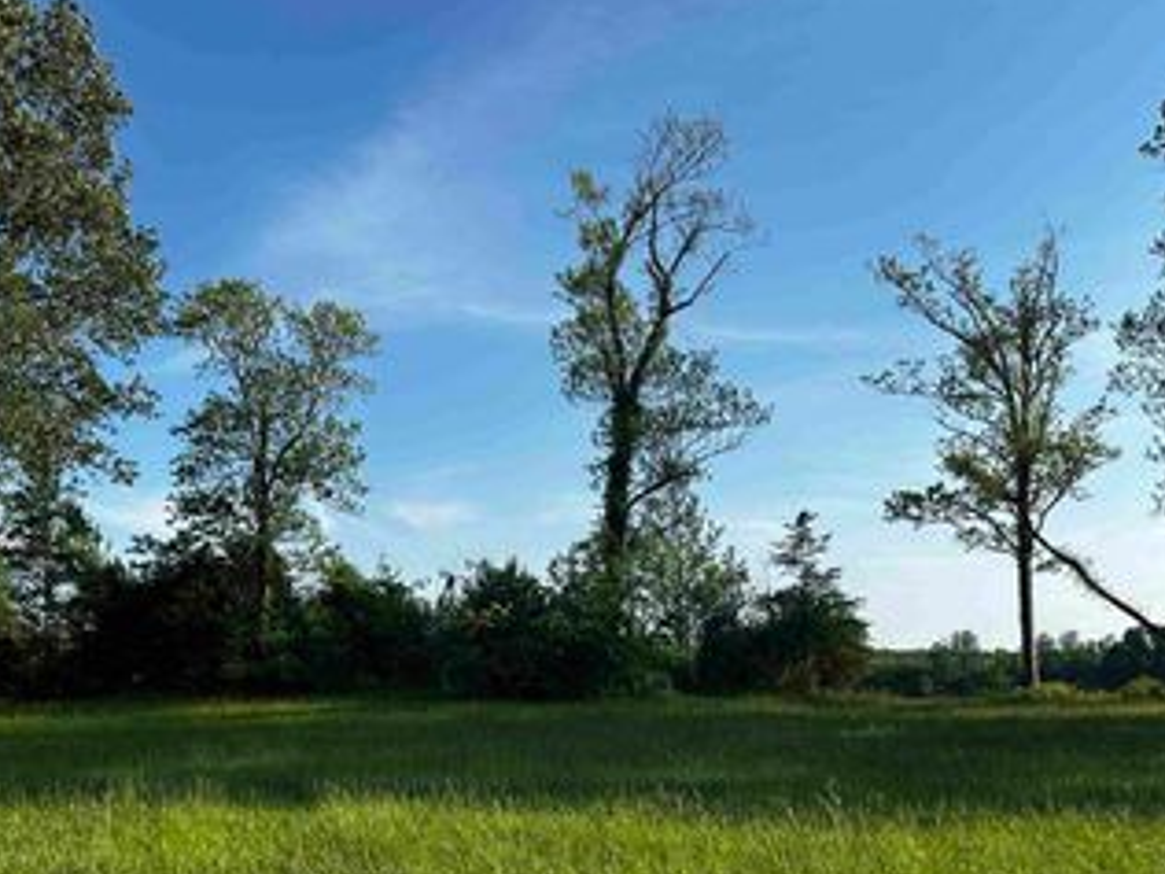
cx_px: 524
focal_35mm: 38
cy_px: 496
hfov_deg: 48.9
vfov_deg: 37.7
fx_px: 1279
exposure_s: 1/4184
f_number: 1.78
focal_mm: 6.86
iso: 80
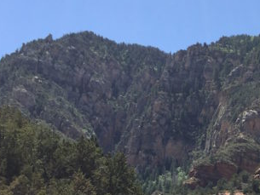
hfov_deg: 24.5
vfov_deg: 19.4
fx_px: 549
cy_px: 214
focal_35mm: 73
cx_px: 301
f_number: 2.2
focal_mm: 4.15
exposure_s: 1/1721
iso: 32
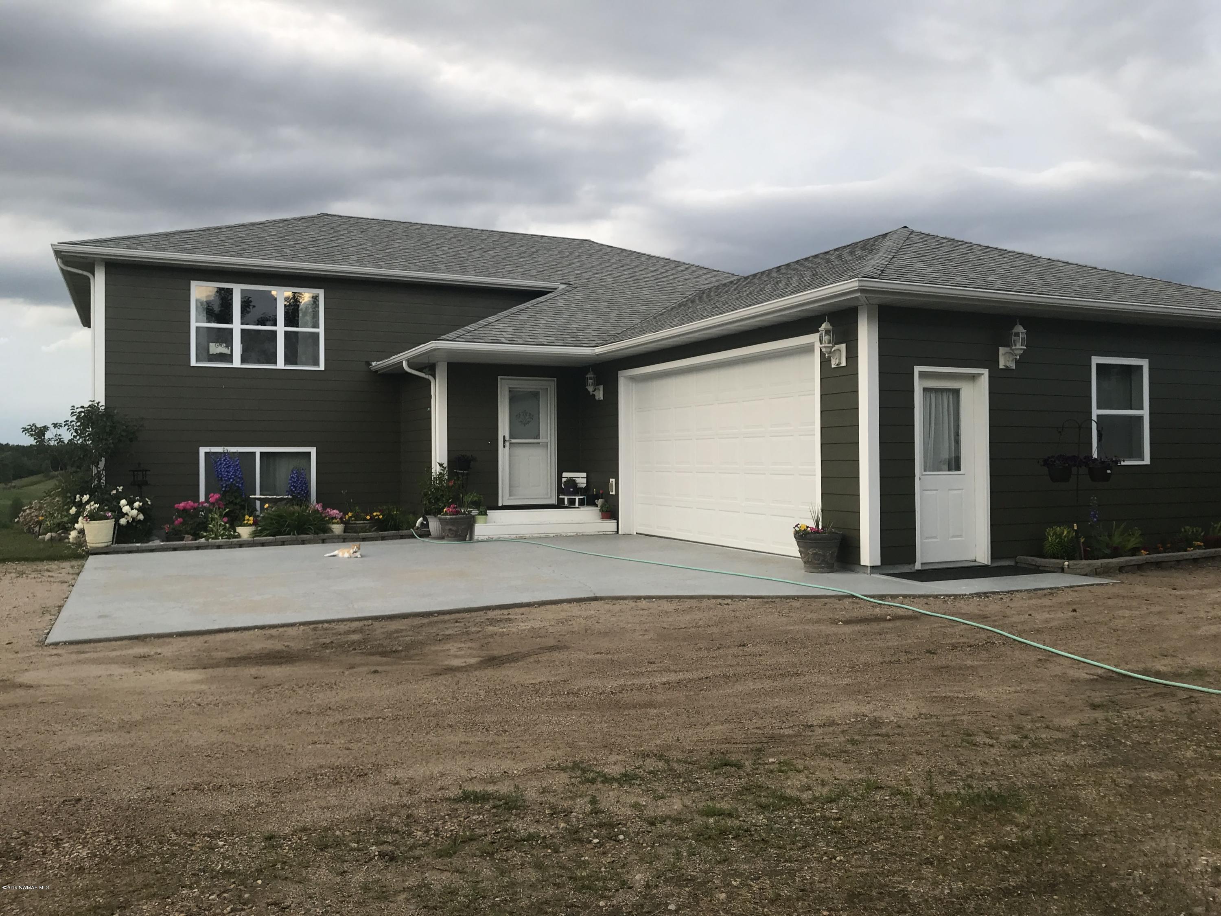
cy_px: 458
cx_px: 610
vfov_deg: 49.7
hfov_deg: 63.4
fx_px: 988
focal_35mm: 28
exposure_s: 1/253
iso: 20
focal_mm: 3.99
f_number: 1.8
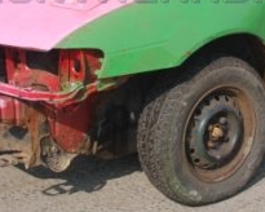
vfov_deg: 13.3
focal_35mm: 114
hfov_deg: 16.7
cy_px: -8
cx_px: 233
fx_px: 894
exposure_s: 1/1250
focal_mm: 26
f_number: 4.2
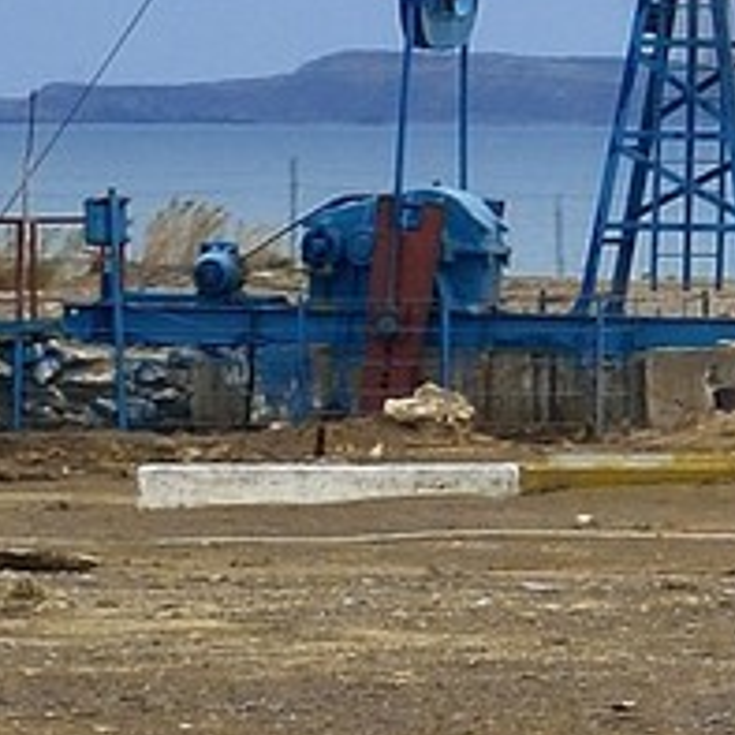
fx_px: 11627
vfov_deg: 3.6
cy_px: -927
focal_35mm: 484
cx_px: 1865
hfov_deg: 3.6
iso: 200
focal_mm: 70
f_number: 8
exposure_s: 1/400
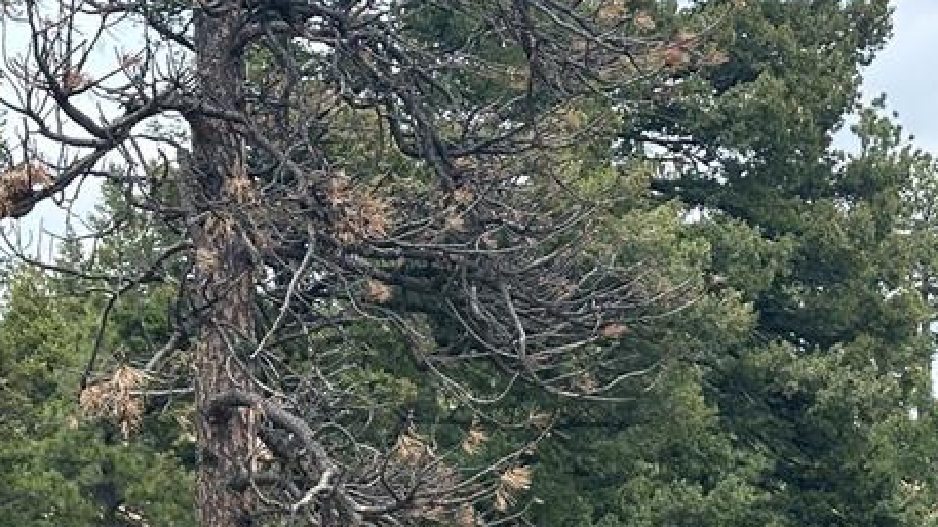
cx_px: 209
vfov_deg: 10.2
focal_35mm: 117
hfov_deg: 18.2
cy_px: 670
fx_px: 2910
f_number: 1.78
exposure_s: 1/1339
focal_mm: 6.86
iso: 64
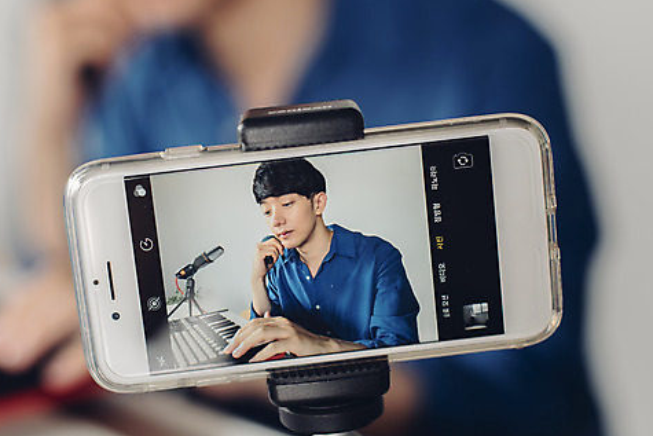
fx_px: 1143
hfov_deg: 31.8
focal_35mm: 63
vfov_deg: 21.6
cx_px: 281
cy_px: 217
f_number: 2.8
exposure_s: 1/100
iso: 320
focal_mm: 50
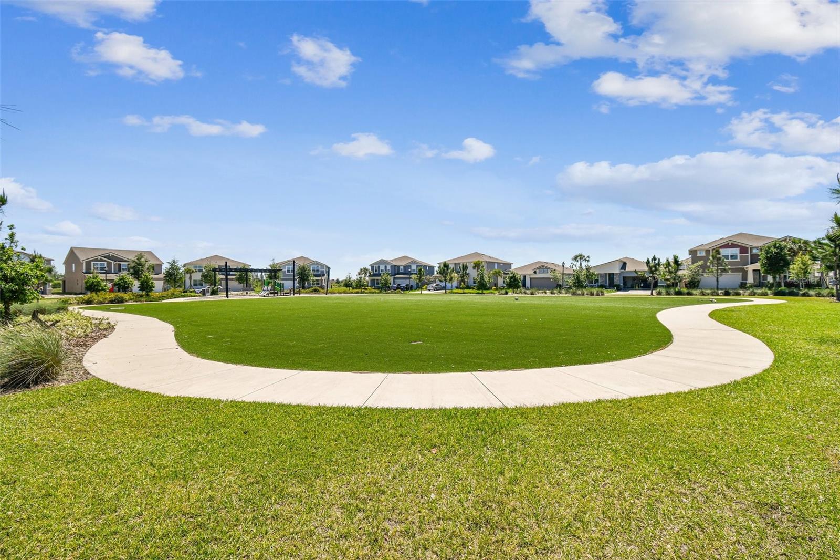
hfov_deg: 100.4
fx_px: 350
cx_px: 420
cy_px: 280
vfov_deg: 77.3
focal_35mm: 15
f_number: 7.1
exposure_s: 1/320
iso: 100
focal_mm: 10
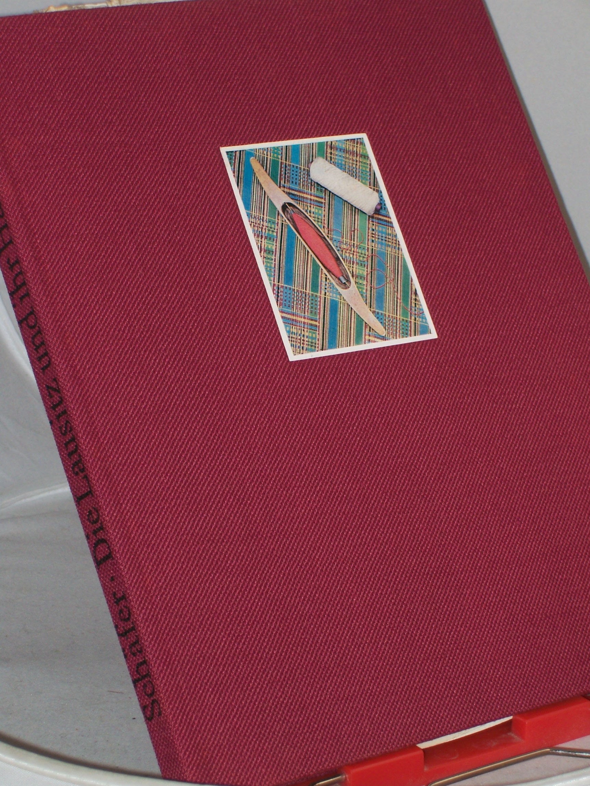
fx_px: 2318
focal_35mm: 102
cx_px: 295
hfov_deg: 14.5
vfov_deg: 19.3
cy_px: 393
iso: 80
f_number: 4.6
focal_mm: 16.8
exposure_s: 1/100
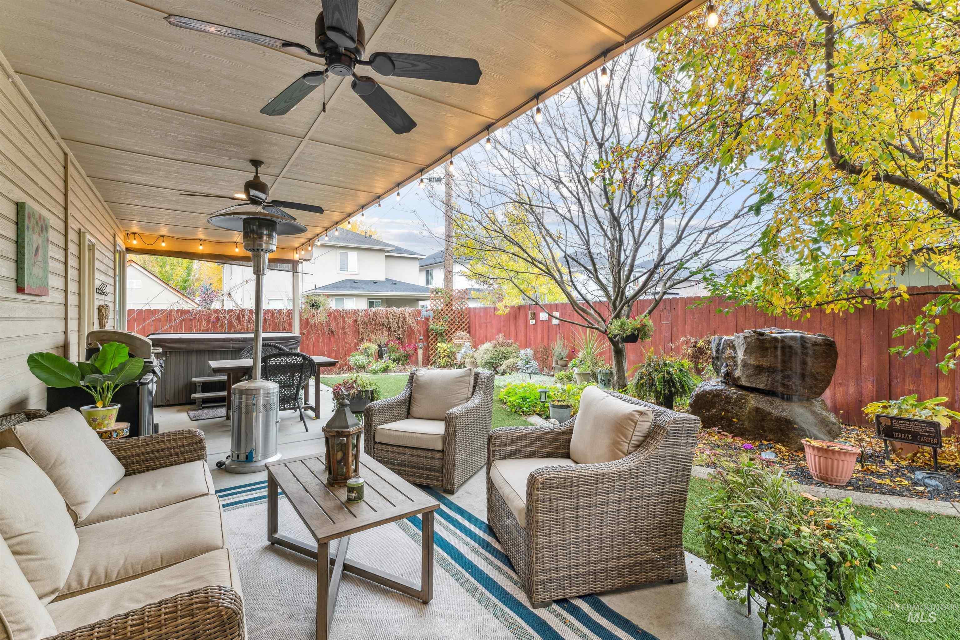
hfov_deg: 97.5
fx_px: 421
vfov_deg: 74.4
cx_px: 480
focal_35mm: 16
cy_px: 320
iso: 400
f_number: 13
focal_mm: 15.8
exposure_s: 1/6
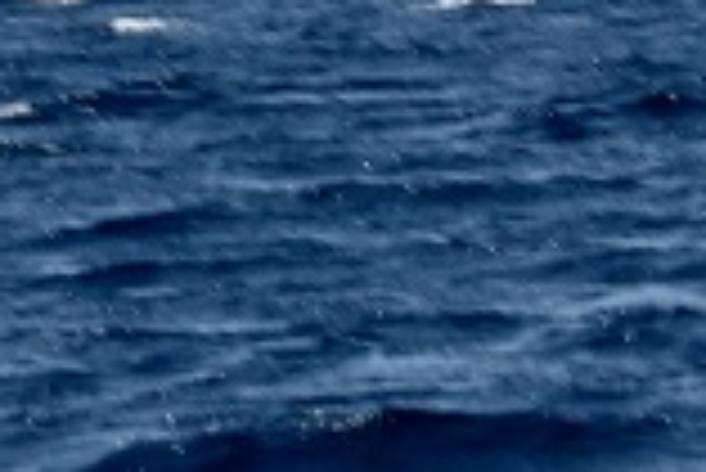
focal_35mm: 1778
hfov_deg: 1.2
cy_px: 11
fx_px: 34900
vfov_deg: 0.8
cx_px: 1394
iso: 320
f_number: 16
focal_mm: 280
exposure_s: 1/320
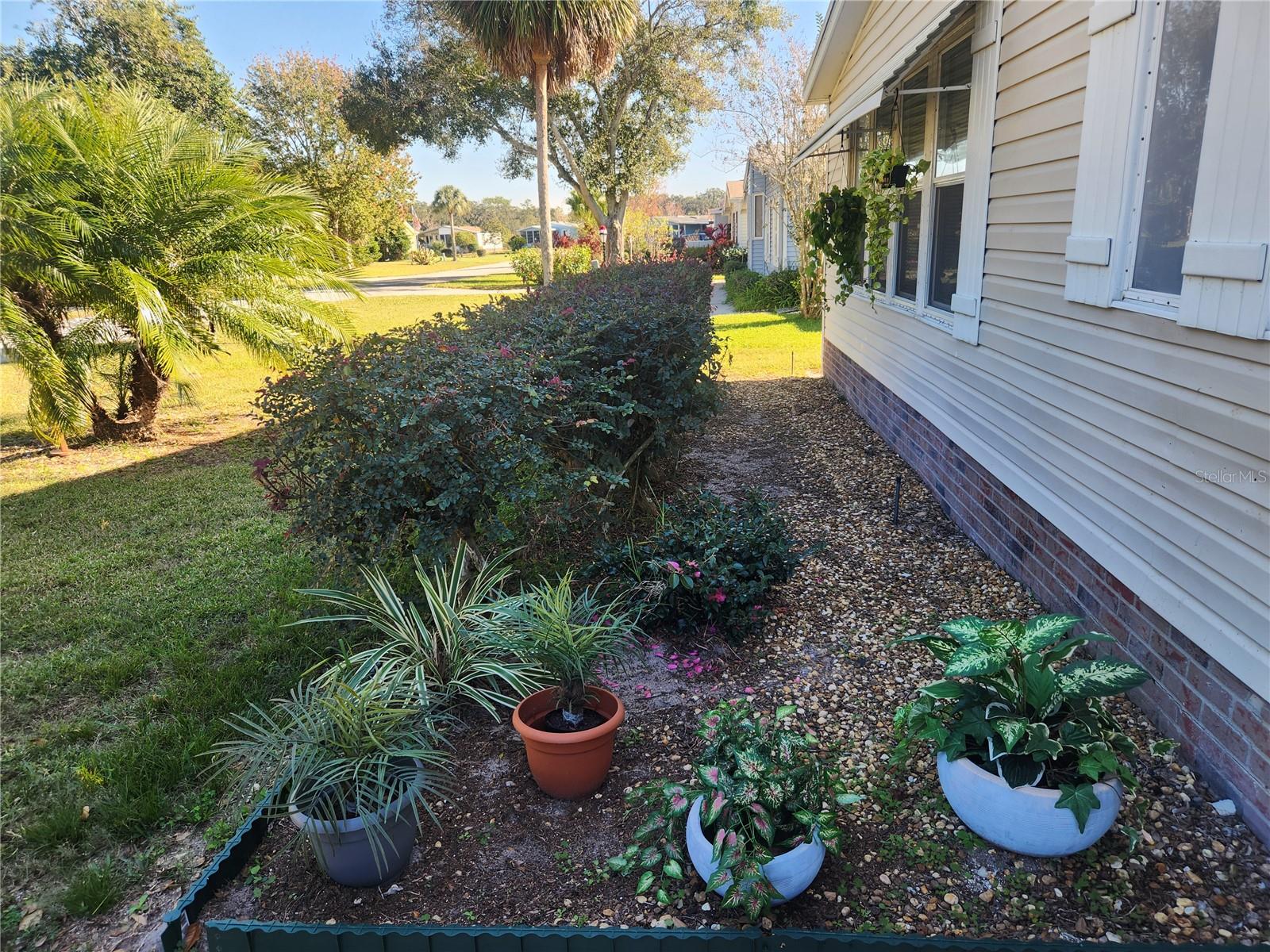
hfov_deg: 73.9
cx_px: 635
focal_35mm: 23
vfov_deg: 58.9
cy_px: 476
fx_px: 844
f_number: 1.8
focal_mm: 5.4
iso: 20
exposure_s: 1/203
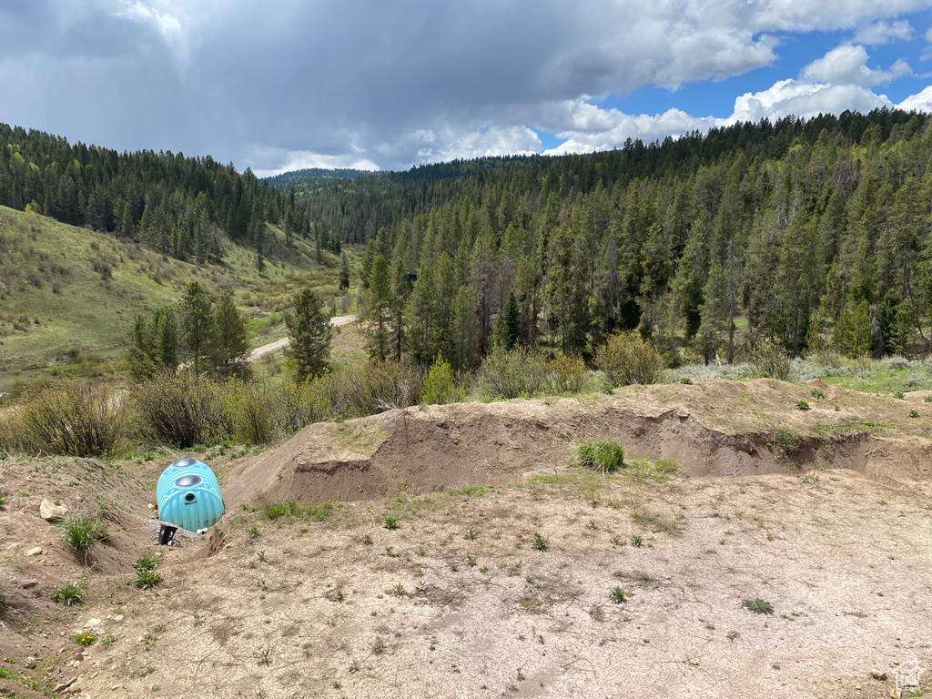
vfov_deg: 53.1
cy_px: 350
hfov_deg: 67.3
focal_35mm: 26
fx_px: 700
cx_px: 466
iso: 32
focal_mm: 4.25
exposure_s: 1/2967
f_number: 1.8
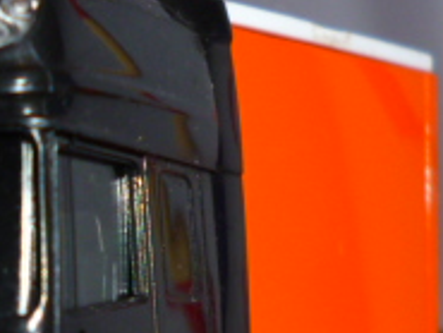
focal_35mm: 97
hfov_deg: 19.5
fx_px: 1242
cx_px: -22
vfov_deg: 15.0
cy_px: 319
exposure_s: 1/60
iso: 100
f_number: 3.1
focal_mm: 5
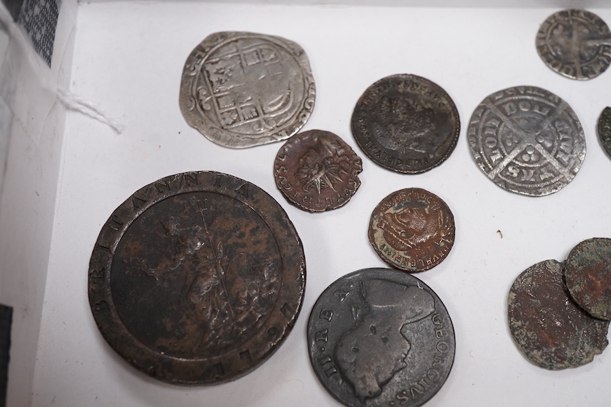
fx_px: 764
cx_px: 306
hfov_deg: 43.6
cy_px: 204
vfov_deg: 29.9
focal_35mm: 45
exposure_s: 1/125
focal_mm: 30
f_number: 9
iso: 1250
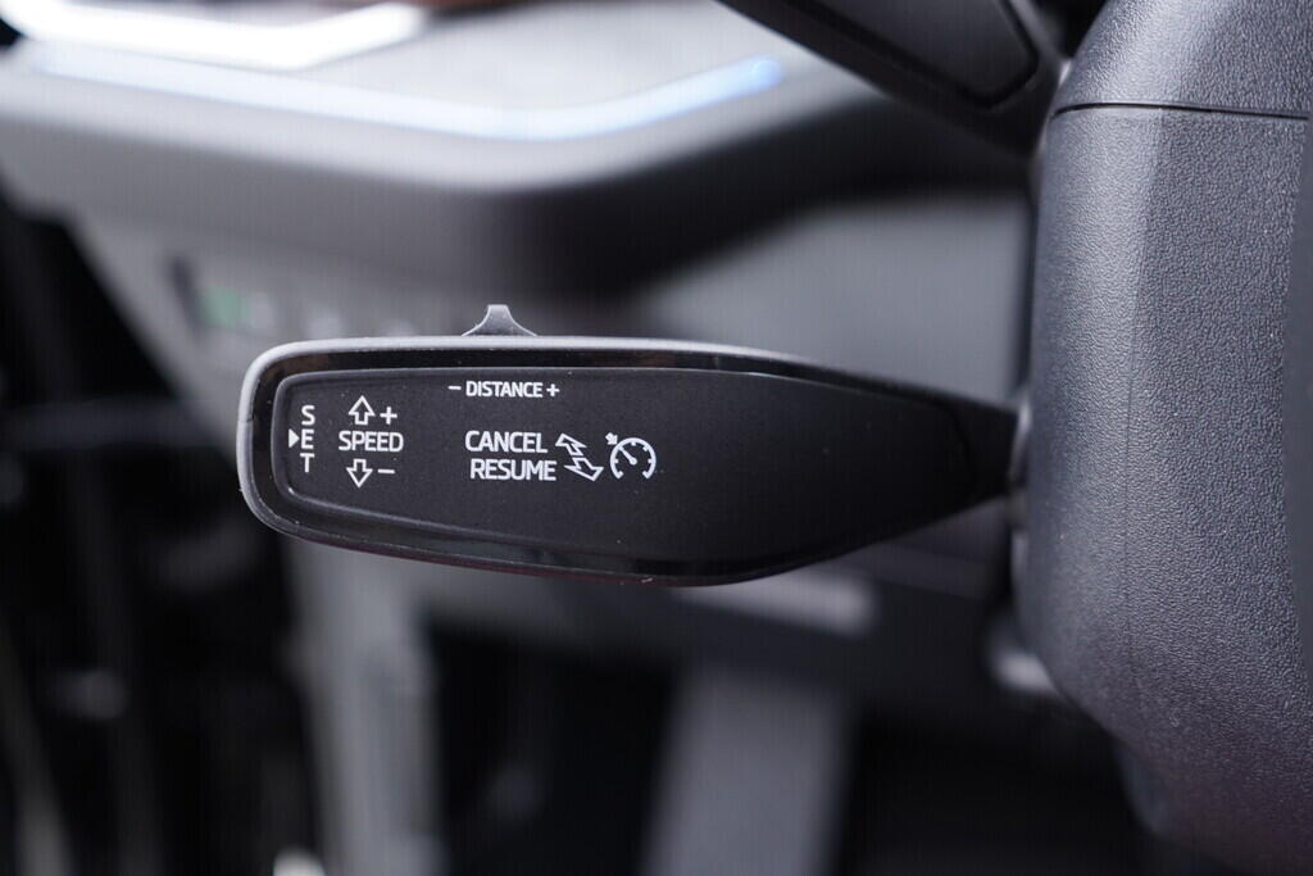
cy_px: 438
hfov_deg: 53.1
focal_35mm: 36
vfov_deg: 36.9
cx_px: 656
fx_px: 1313
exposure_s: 1/40
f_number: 2.8
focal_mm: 24
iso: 500
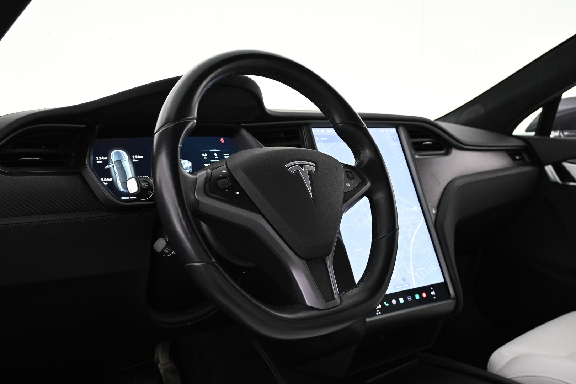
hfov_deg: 52.2
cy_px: 192
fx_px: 588
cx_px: 288
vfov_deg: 36.2
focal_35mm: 37
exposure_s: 1/30
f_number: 4.2
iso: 1600
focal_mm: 24.5
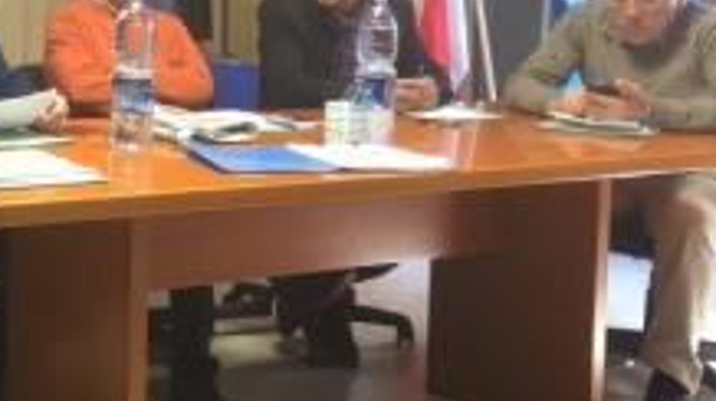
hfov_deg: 30.8
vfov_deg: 18.1
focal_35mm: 65
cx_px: 56
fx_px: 1233
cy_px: 26
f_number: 2.2
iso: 125
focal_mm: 4.15
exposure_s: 1/33
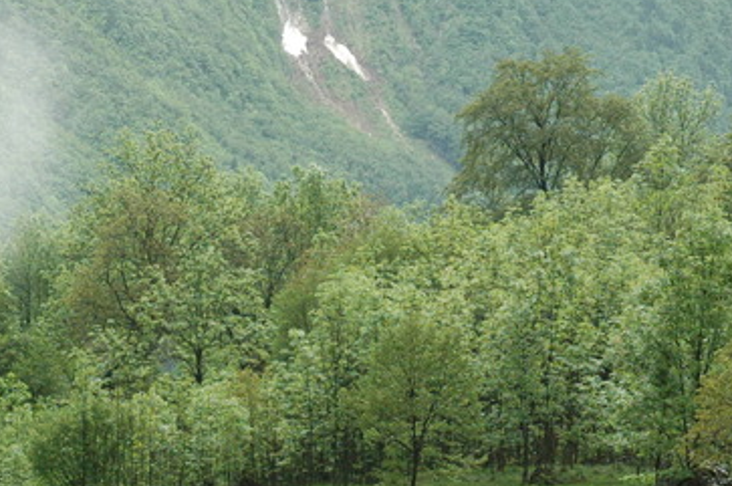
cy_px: 455
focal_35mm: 143
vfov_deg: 9.5
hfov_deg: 14.3
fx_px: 2904
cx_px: 173
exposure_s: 1/250
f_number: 8
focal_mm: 48
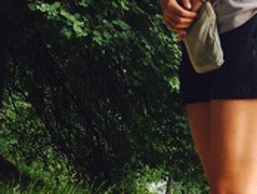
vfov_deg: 14.8
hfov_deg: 19.1
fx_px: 743
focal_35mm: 100
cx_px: 253
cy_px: 65
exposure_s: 1/194
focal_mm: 4.15
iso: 32
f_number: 2.2
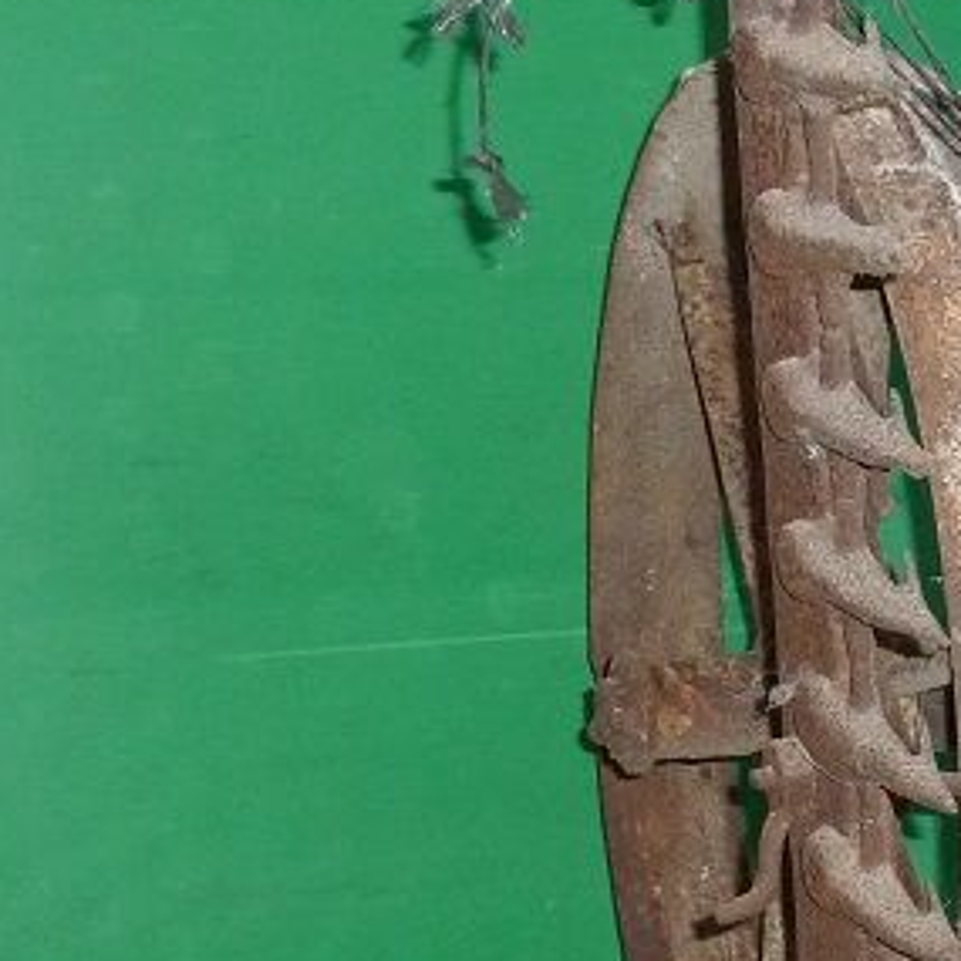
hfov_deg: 14.9
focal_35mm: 109
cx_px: 1403
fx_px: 3424
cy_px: 772
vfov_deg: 15.9
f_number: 3.6
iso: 320
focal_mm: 6.1
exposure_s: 1/30
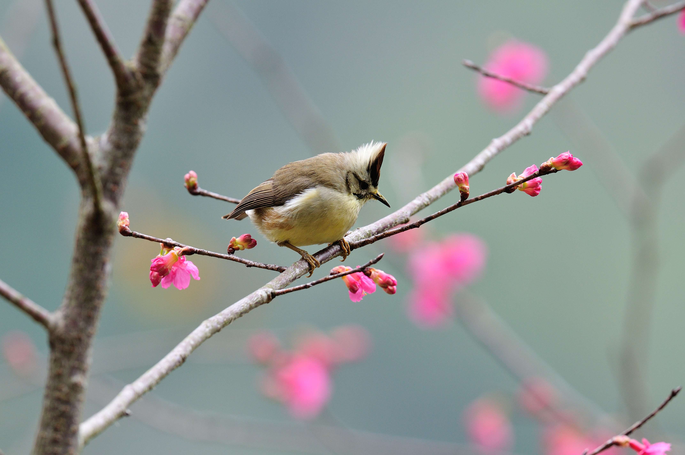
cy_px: 228
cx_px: 342
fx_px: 14253
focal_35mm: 750
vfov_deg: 1.8
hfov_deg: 2.8
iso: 320
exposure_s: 1/200
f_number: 6.3
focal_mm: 500
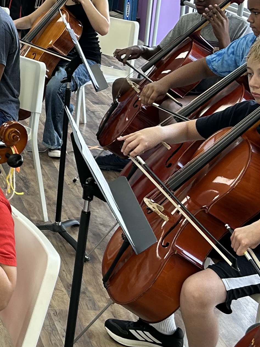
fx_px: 831
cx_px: -136
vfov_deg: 23.1
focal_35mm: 83
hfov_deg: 16.2
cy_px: 48
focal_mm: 5.7
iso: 80
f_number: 1.5
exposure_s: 1/120
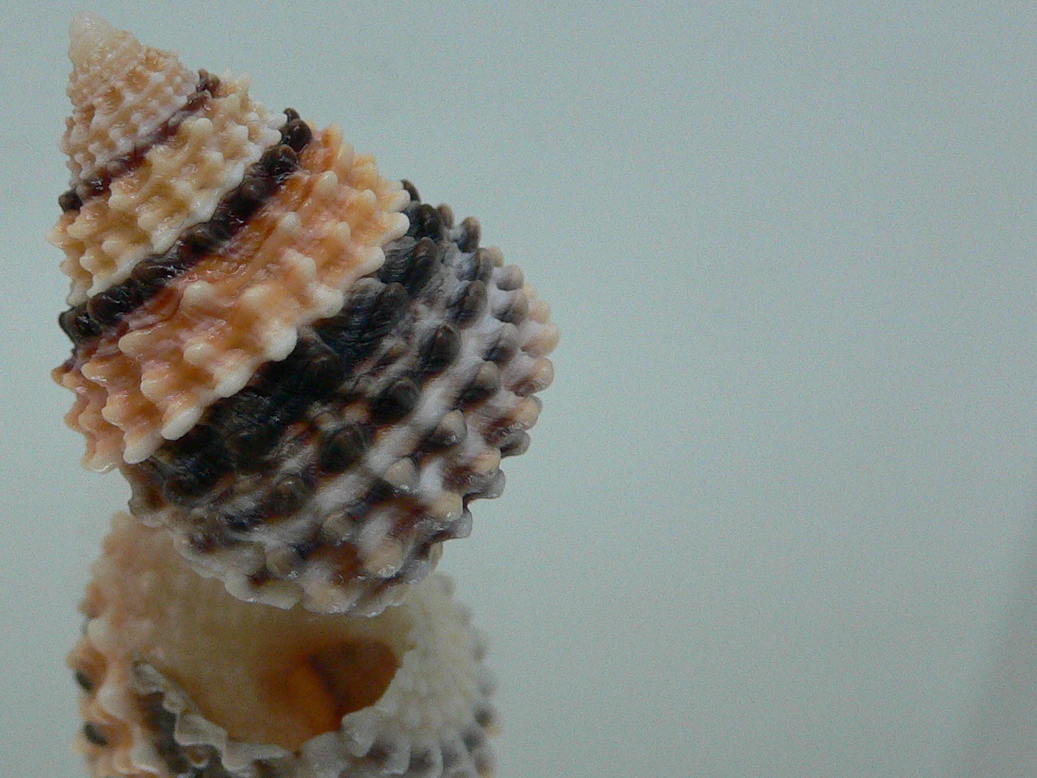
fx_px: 1678
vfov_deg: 26.1
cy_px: 395
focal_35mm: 56
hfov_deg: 33.7
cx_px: 263
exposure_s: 1/60
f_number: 2.8
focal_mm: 4.6
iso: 200
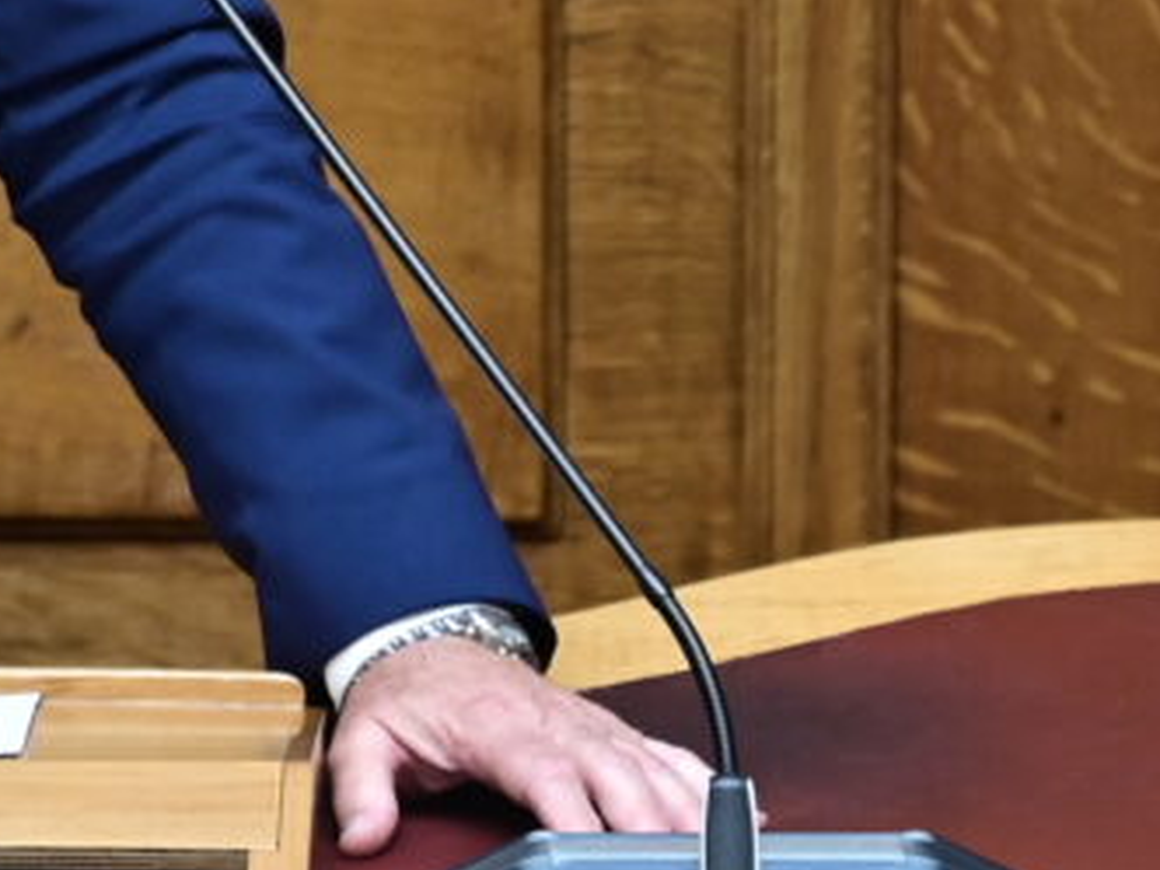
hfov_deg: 2.2
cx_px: -503
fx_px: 29791
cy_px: -215
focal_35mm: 889
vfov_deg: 1.7
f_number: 3.2
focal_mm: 200
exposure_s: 1/125
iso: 400
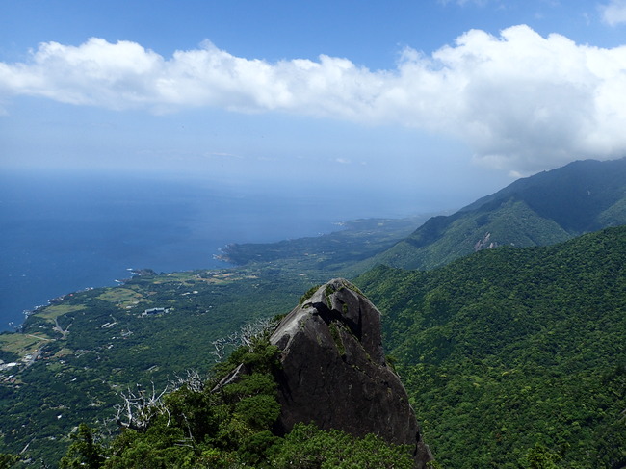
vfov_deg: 54.8
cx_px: 313
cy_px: 234
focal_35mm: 25
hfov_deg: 69.4
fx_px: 452
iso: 100
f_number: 8
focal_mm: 4.5
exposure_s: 1/250
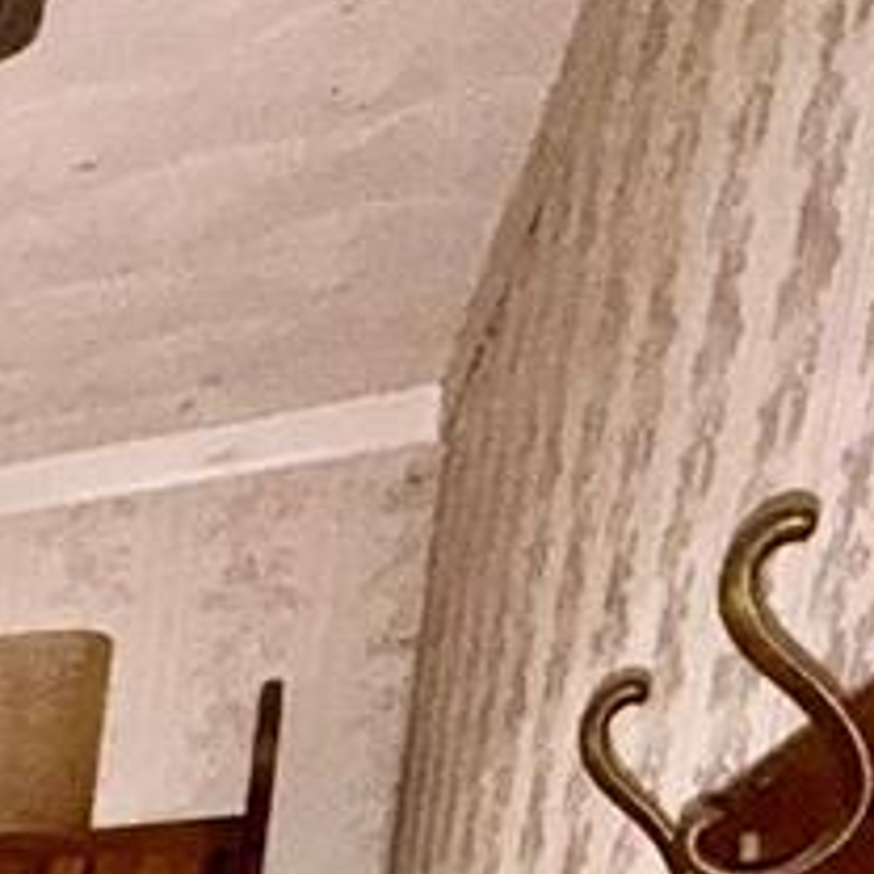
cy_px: 1450
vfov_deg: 21.5
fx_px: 1742
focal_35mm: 61
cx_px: -1013
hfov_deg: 17.1
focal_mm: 2.22
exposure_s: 1/16
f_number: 2.2
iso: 320
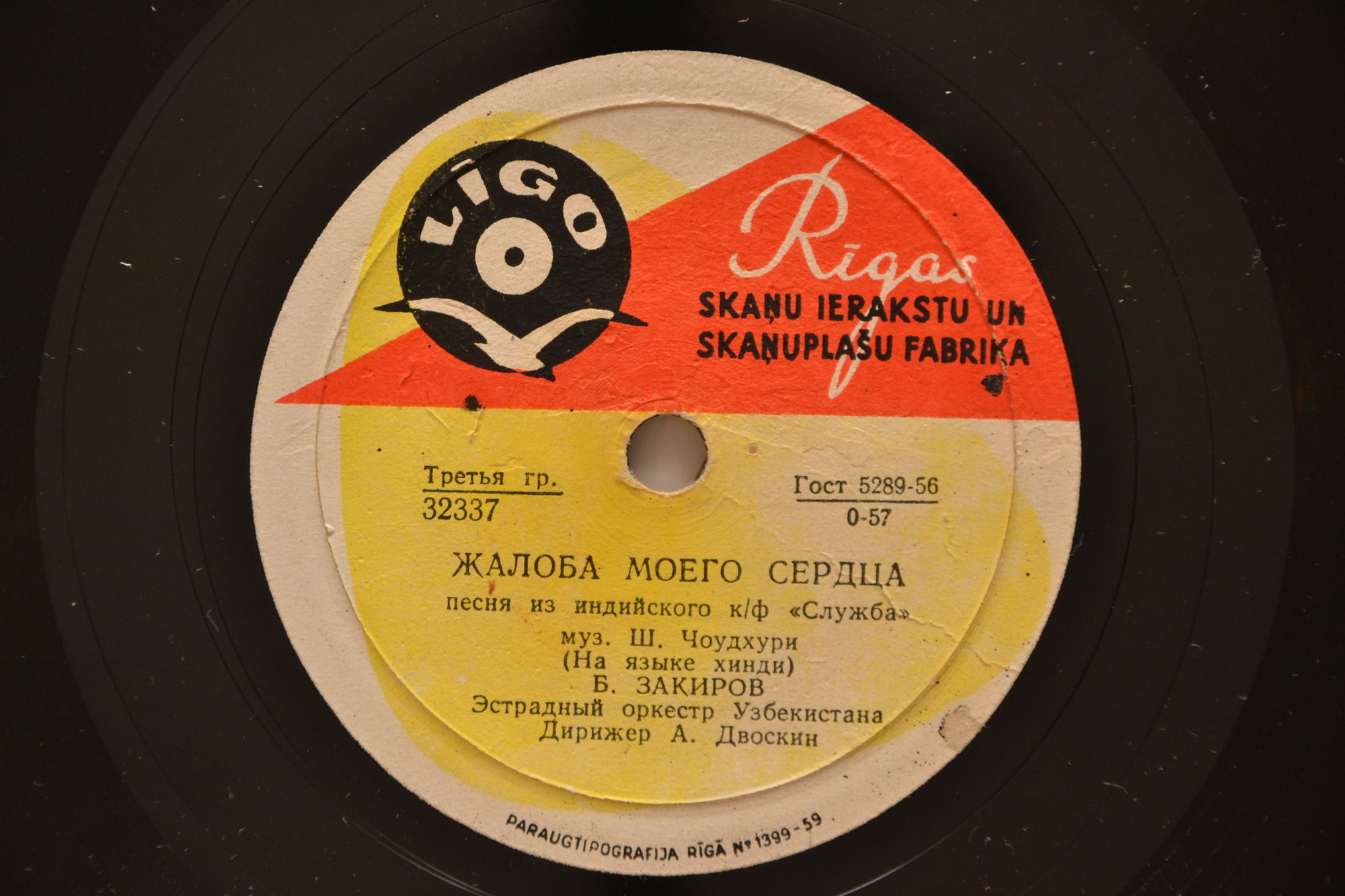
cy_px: 448
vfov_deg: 9.3
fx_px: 5491
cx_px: 672
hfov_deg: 14.0
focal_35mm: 147
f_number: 7.1
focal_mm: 98
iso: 800
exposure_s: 1/200
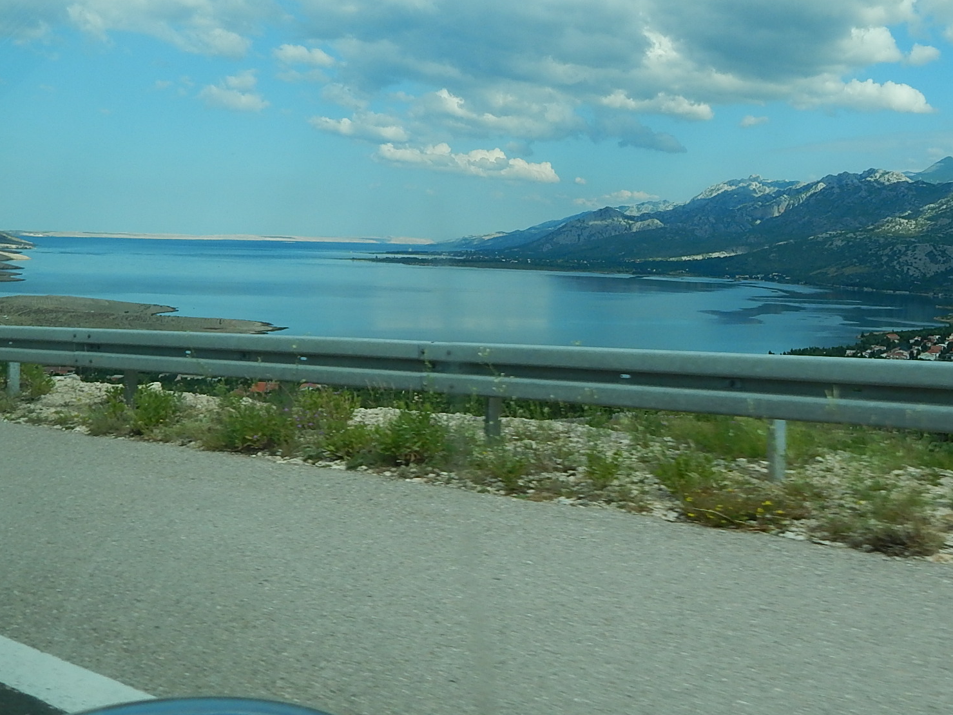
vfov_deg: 33.2
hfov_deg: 43.6
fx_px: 1184
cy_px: 218
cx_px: 584
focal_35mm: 43
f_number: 3.2
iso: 125
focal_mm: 5.1
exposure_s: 1/1500
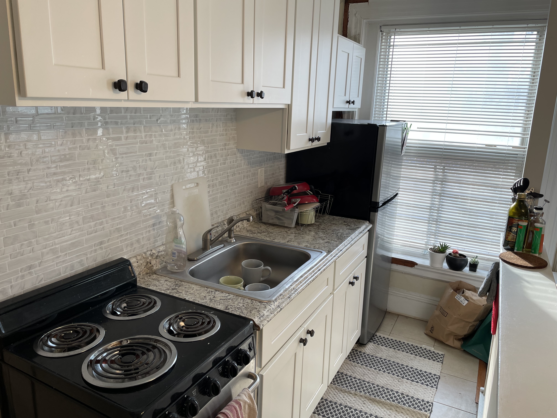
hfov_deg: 67.3
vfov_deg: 53.1
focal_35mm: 26
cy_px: 209
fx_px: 418
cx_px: 278
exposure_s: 1/120
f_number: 1.6
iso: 40
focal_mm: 4.2
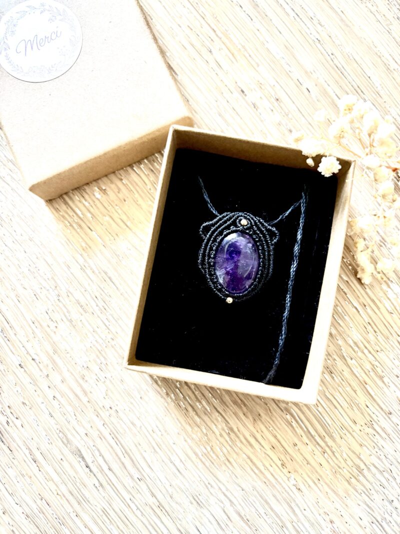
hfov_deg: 53.1
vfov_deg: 67.3
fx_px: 401
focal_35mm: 26
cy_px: 267
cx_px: 200
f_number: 1.6
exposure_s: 1/56
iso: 500
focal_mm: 5.96
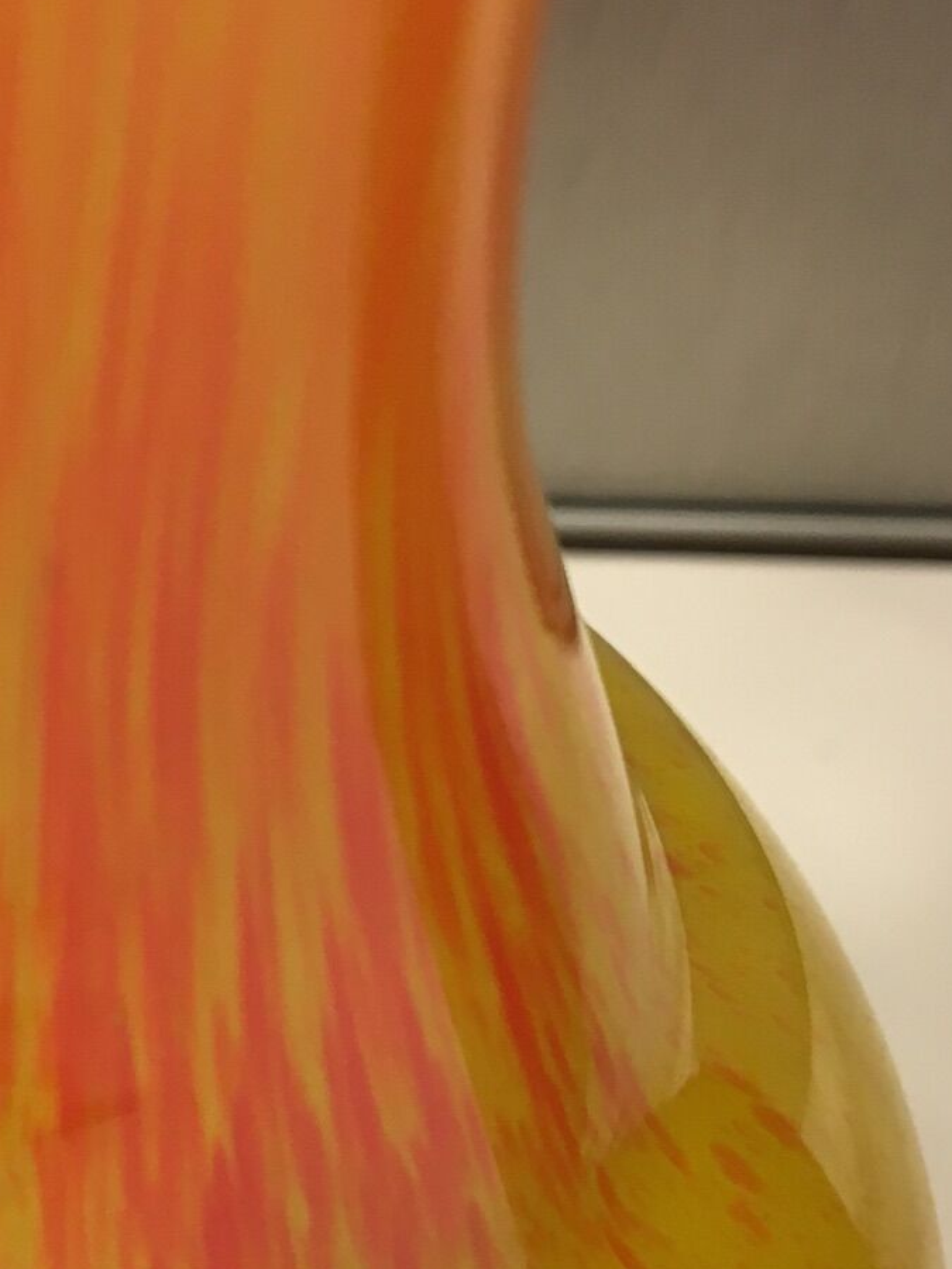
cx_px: -23
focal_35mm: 66
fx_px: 2420
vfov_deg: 28.6
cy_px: 1060
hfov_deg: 21.4
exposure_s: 1/33
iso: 64
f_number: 2.2
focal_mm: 4.15
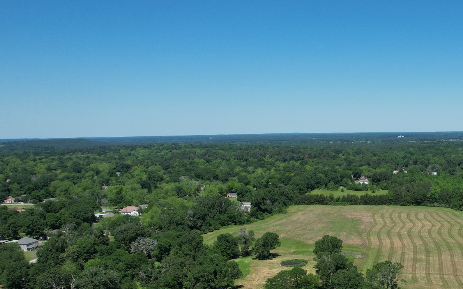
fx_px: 517
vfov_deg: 30.3
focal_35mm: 41
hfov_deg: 45.4
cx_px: 380
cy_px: 239
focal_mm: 8.38
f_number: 2.8
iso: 130
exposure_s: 1/2500
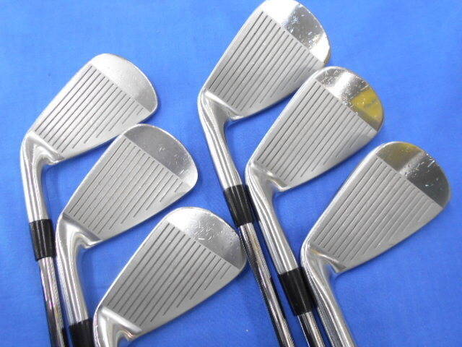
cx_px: 231
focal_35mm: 26
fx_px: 347
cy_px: 174
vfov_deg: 53.1
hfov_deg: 67.3
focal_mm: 4.6
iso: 200
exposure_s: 1/30
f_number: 3.2
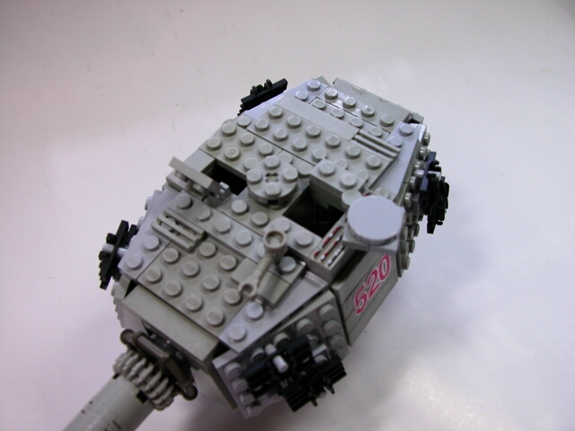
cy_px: 216
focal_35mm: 35
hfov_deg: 52.6
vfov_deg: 40.7
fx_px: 581
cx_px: 288
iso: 100
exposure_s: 1/54.7
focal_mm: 8.9
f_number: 3.2
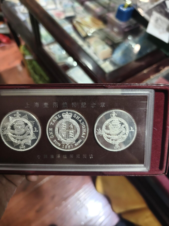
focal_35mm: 23
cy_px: 113
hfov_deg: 58.9
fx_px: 150
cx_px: 84
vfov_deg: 73.9
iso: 542
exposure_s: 1/100
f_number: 1.57
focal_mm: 5.6
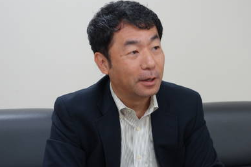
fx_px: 502
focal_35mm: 72
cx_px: 157
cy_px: 117
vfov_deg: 18.8
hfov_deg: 28.0
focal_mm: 15.1
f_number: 2.8
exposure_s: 1/50
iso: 320
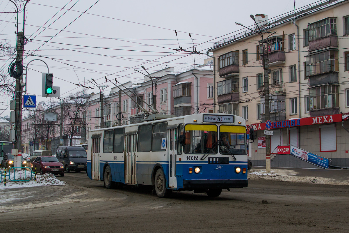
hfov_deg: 37.9
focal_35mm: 52
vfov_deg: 25.8
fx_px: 509
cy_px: 116
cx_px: 174
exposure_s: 1/500
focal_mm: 35
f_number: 5.6
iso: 400
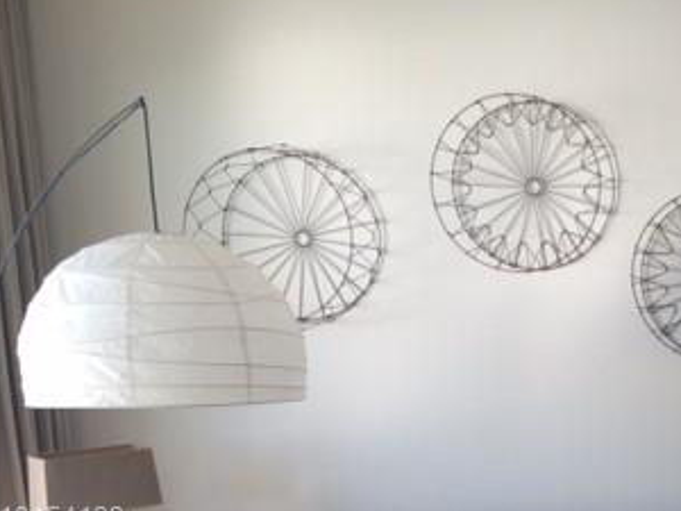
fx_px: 1259
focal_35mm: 64
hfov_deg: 28.2
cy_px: 520
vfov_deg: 22.0
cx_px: 701
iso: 40
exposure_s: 1/120
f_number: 2.2
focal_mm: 4.12
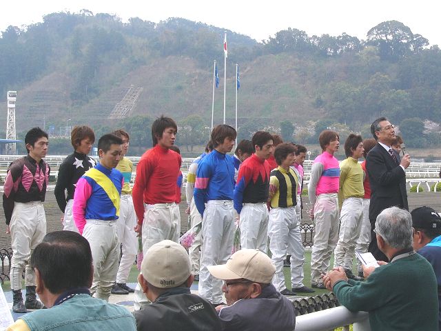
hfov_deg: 32.7
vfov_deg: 24.8
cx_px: 220
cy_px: 166
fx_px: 752
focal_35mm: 59
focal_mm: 9.9
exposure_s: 1/200
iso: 50
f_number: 4
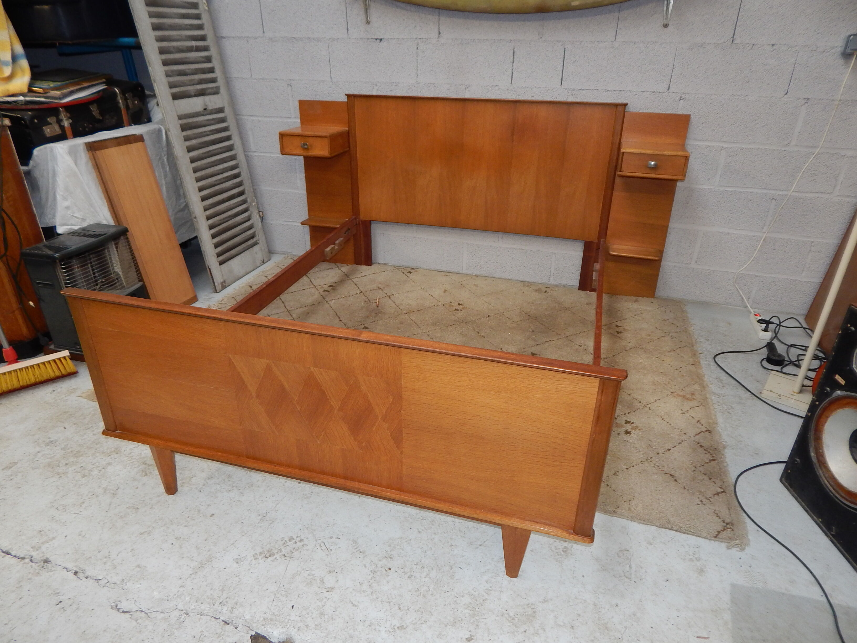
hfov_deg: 76.4
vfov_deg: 61.1
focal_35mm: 22
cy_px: 322
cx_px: 428
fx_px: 545
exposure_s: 1/30
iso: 200
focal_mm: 4
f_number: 3
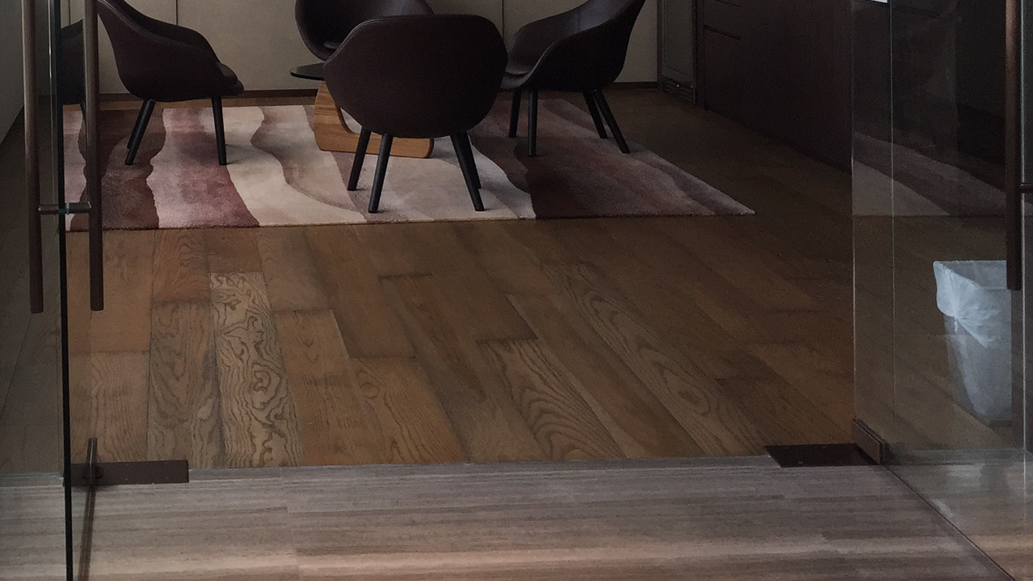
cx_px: 215
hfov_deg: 34.4
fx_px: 1616
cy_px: -68
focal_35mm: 59
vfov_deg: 19.5
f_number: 2.2
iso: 40
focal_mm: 4.15
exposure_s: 1/100
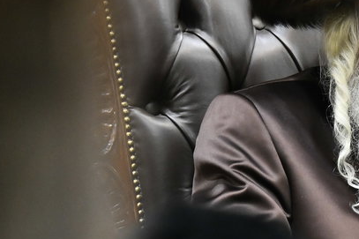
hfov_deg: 4.8
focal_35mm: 430
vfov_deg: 3.2
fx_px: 4286
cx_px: 441
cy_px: 34
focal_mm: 125
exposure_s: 1/200
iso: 1600
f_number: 5.6
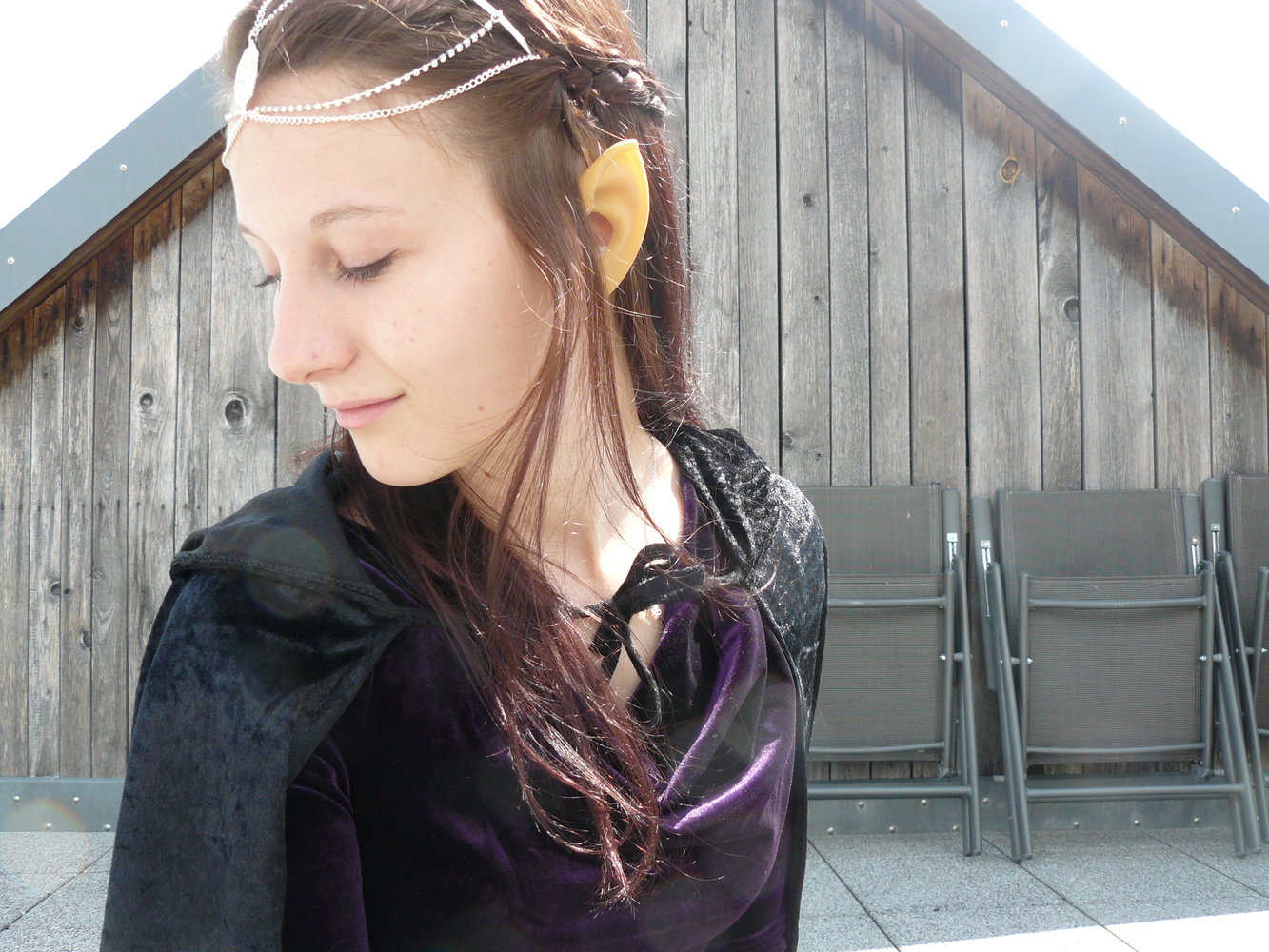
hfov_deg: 51.4
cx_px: 634
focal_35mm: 36
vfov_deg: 39.7
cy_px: 476
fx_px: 1320
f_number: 4
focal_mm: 6
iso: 100
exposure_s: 1/200
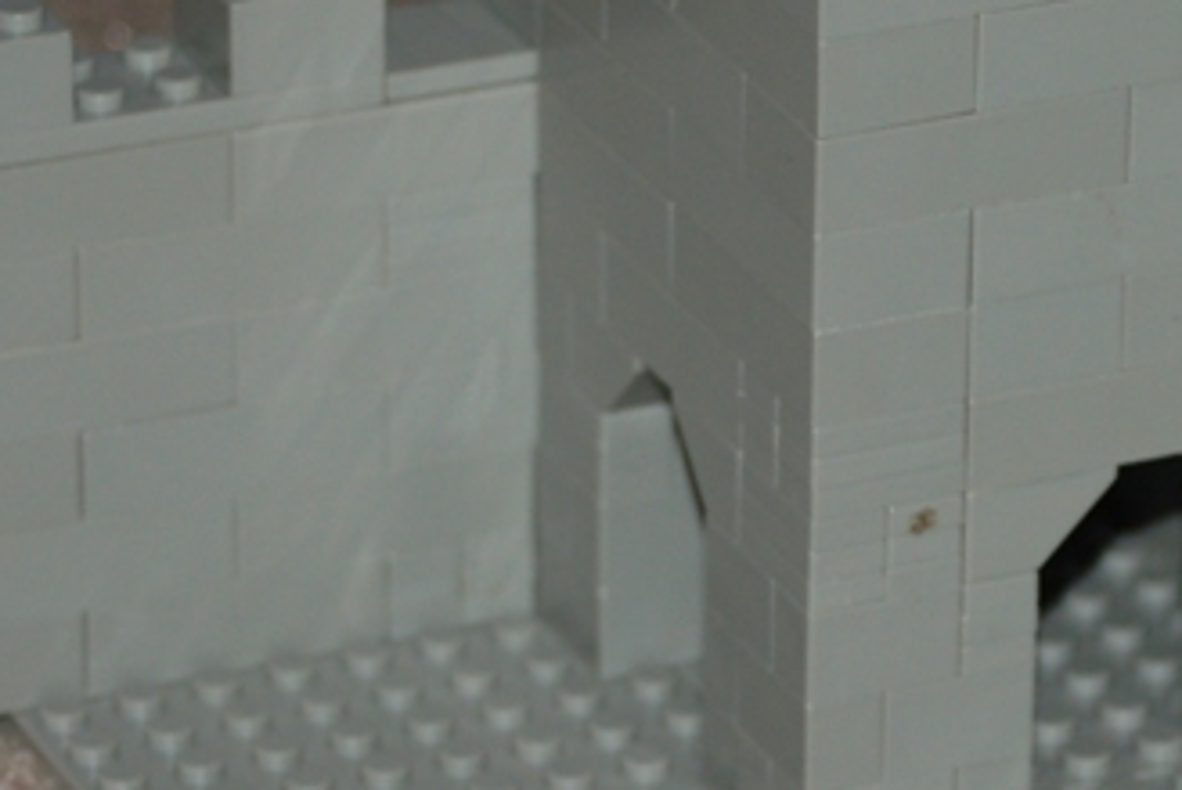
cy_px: 606
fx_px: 9033
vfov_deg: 5.0
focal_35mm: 275
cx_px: 948
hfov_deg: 7.5
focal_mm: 80
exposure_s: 1/60
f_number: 5.6
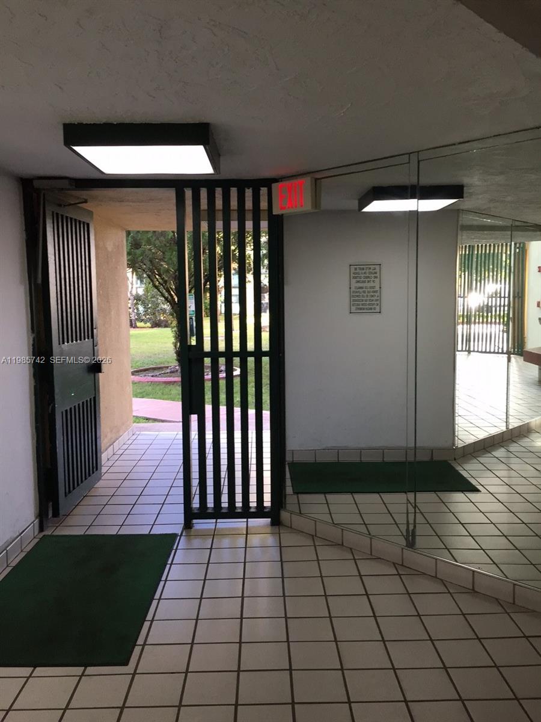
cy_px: 361
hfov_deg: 48.2
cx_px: 270
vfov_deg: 61.7
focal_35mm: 29
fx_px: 604
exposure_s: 1/30
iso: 32
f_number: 2.2
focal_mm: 4.15
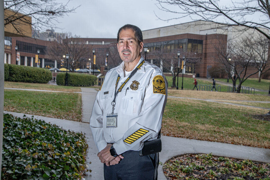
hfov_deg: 42.8
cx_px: 135
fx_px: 345
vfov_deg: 29.2
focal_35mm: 46
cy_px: 90
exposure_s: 1/30
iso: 320
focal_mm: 46
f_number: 11
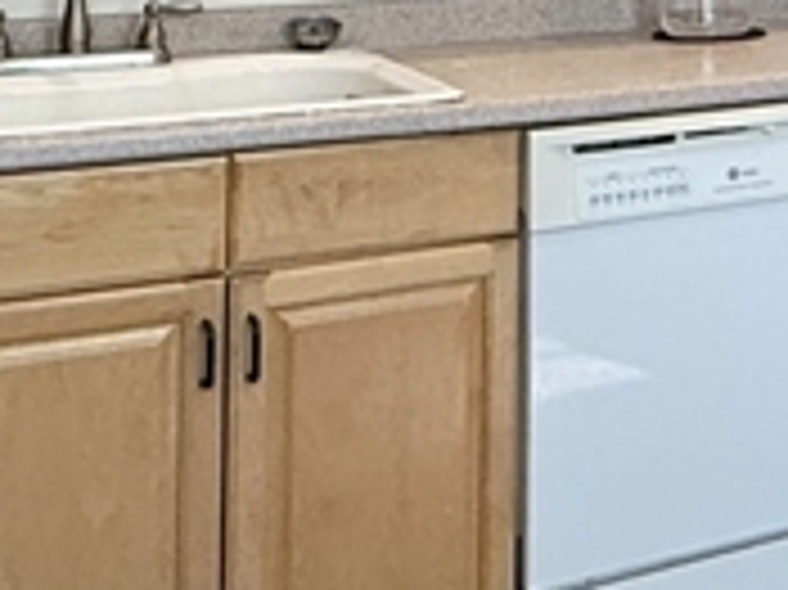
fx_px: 1865
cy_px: -216
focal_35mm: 82
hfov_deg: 21.1
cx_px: 1090
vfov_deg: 16.8
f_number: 2.2
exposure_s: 1/120
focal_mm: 2.22
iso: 160
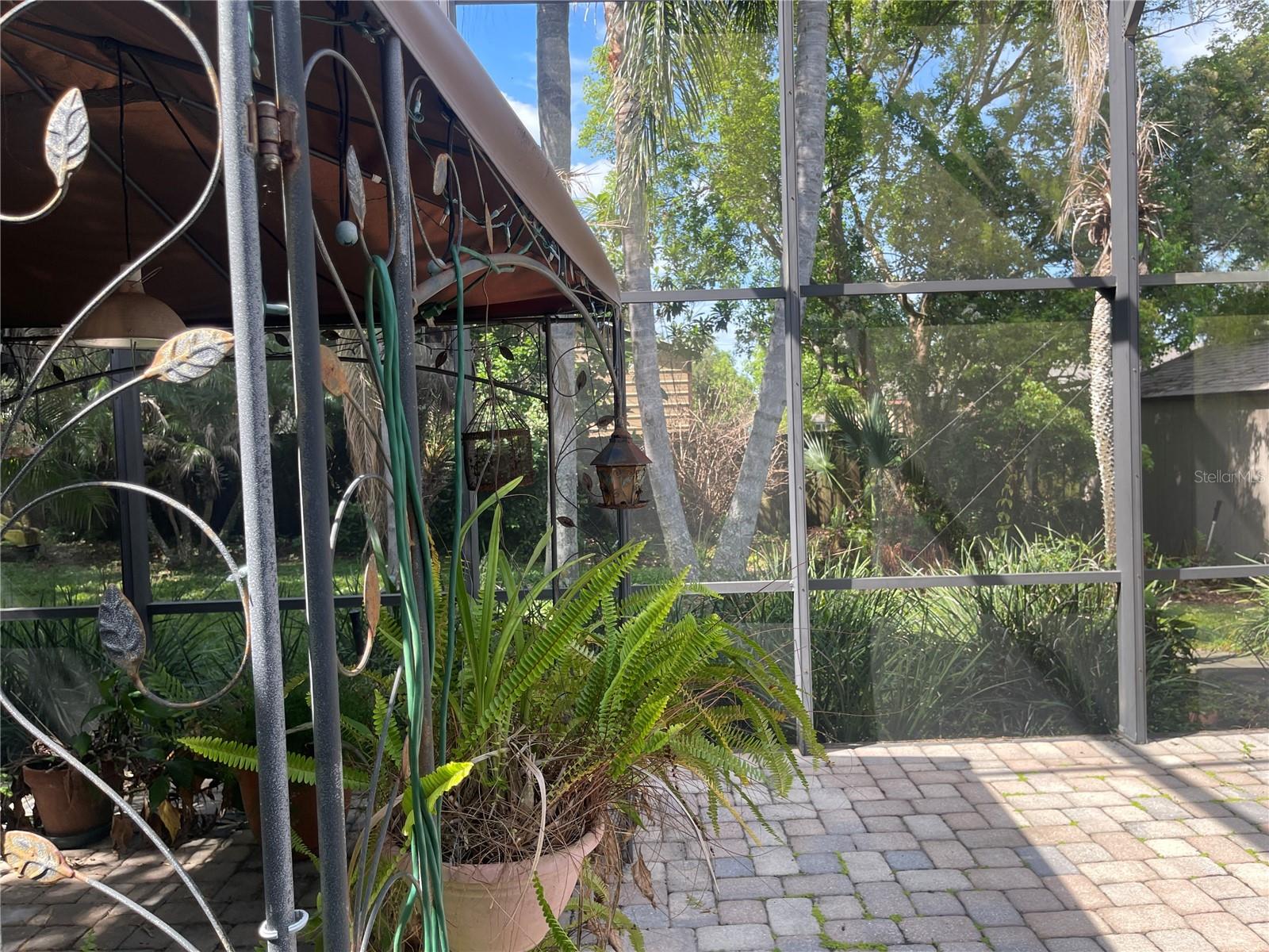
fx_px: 916
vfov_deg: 54.9
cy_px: 476
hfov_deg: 69.4
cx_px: 634
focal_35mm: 25
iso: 32
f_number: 1.6
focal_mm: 5.1
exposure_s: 1/343
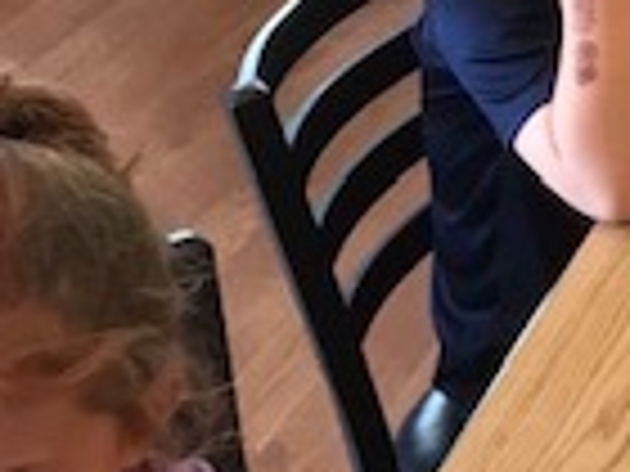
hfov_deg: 14.2
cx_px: 994
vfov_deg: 11.5
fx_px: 2330
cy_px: 0
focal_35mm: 128
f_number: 1.8
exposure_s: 1/17
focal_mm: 3.99
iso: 40
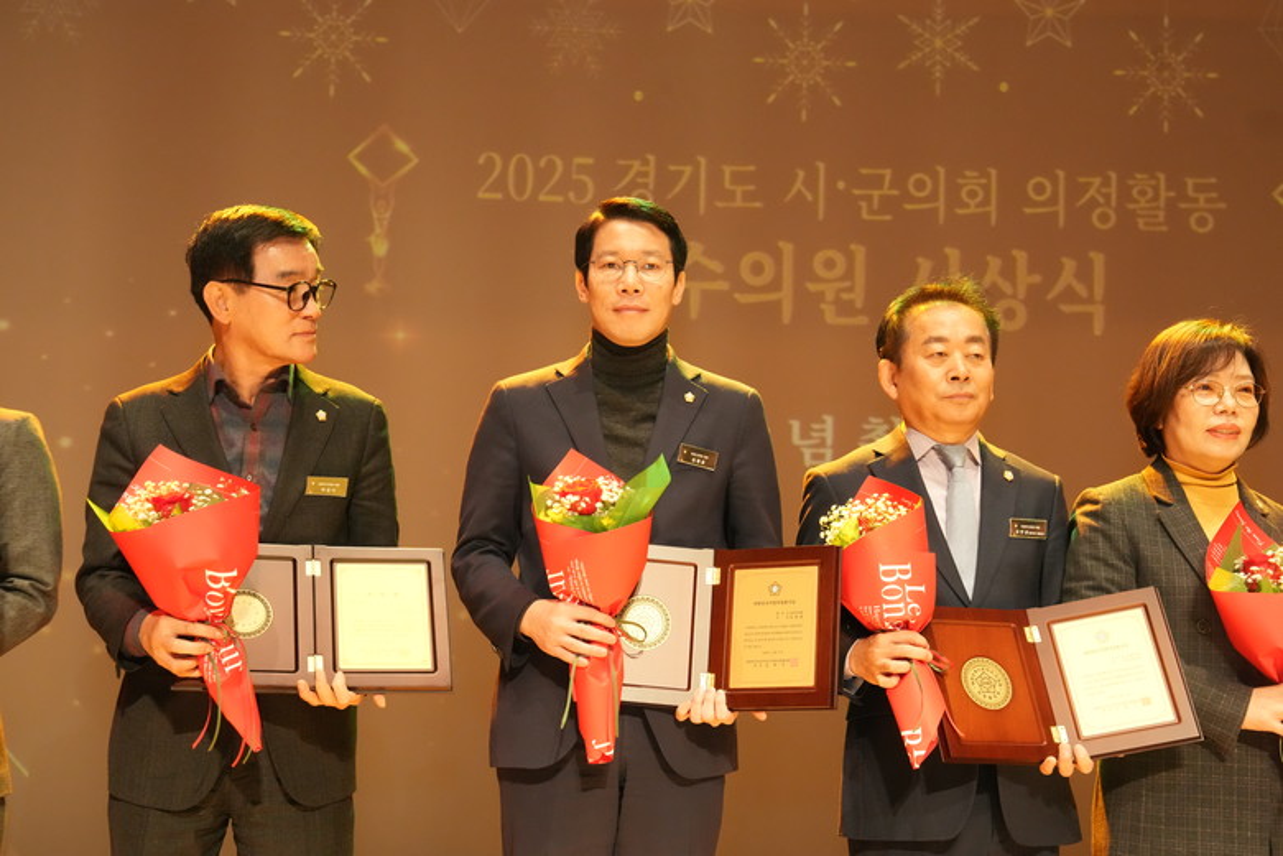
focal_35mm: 62
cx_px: 642
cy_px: 428
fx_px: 2209
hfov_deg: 32.4
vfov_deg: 21.9
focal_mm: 62
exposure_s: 1/125
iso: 8000
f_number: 8
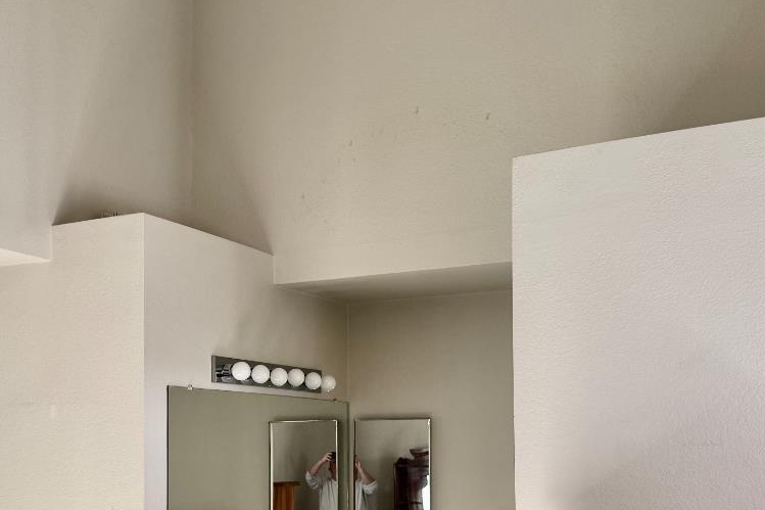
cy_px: 407
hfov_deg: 39.3
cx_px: 276
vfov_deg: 26.5
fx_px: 1062
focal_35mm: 50
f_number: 1.78
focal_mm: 6.76
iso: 100
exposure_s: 1/121
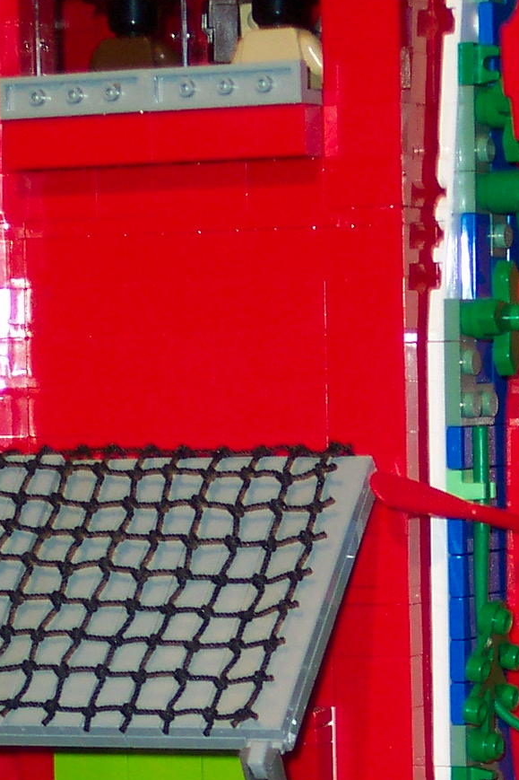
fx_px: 4088
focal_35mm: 189
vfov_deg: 10.8
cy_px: 627
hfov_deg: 7.3
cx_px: 287
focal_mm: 16
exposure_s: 1/60
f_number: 4
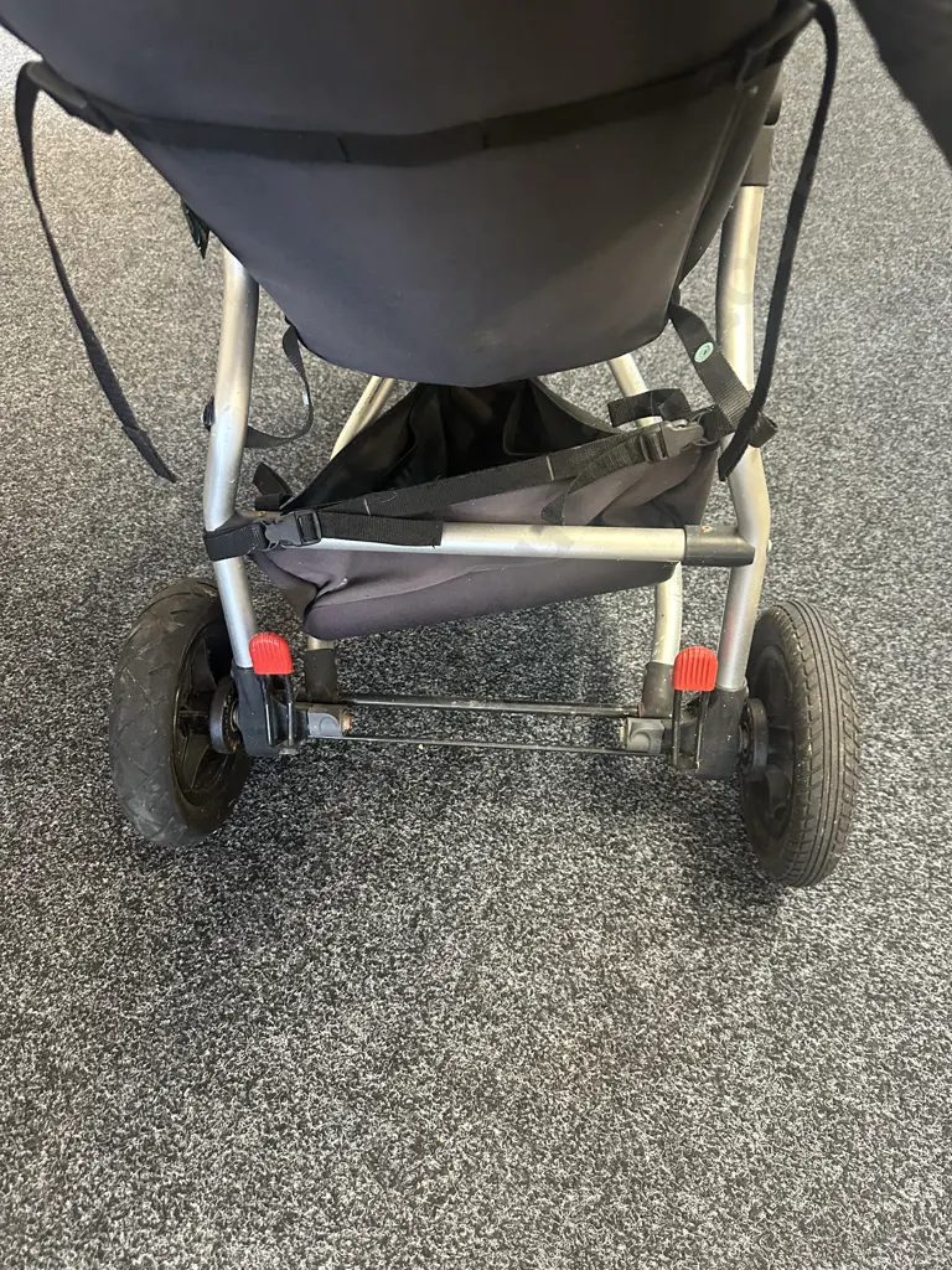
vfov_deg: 71.6
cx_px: 476
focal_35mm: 24
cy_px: 635
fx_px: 880
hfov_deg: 56.8
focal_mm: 6.86
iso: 640
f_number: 1.78
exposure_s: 1/50
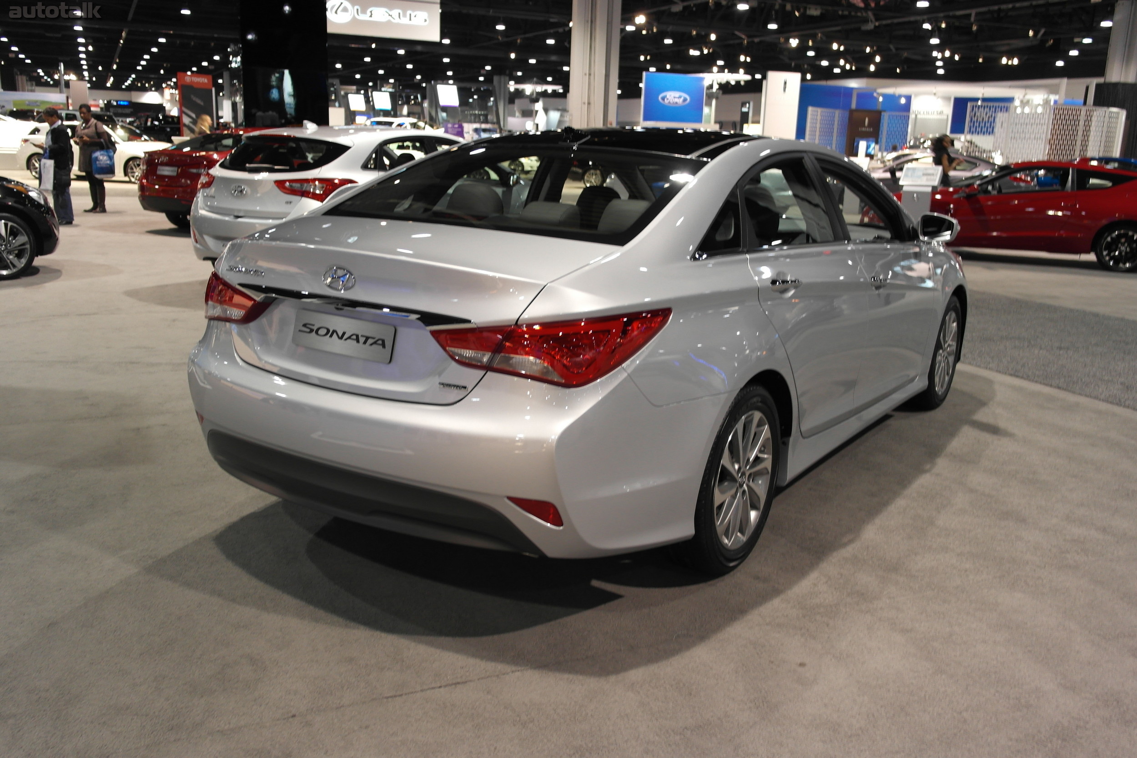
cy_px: 379
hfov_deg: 61.9
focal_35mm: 30
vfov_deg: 43.6
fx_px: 947
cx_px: 568
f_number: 3.5
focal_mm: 20
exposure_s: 1/20
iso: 400
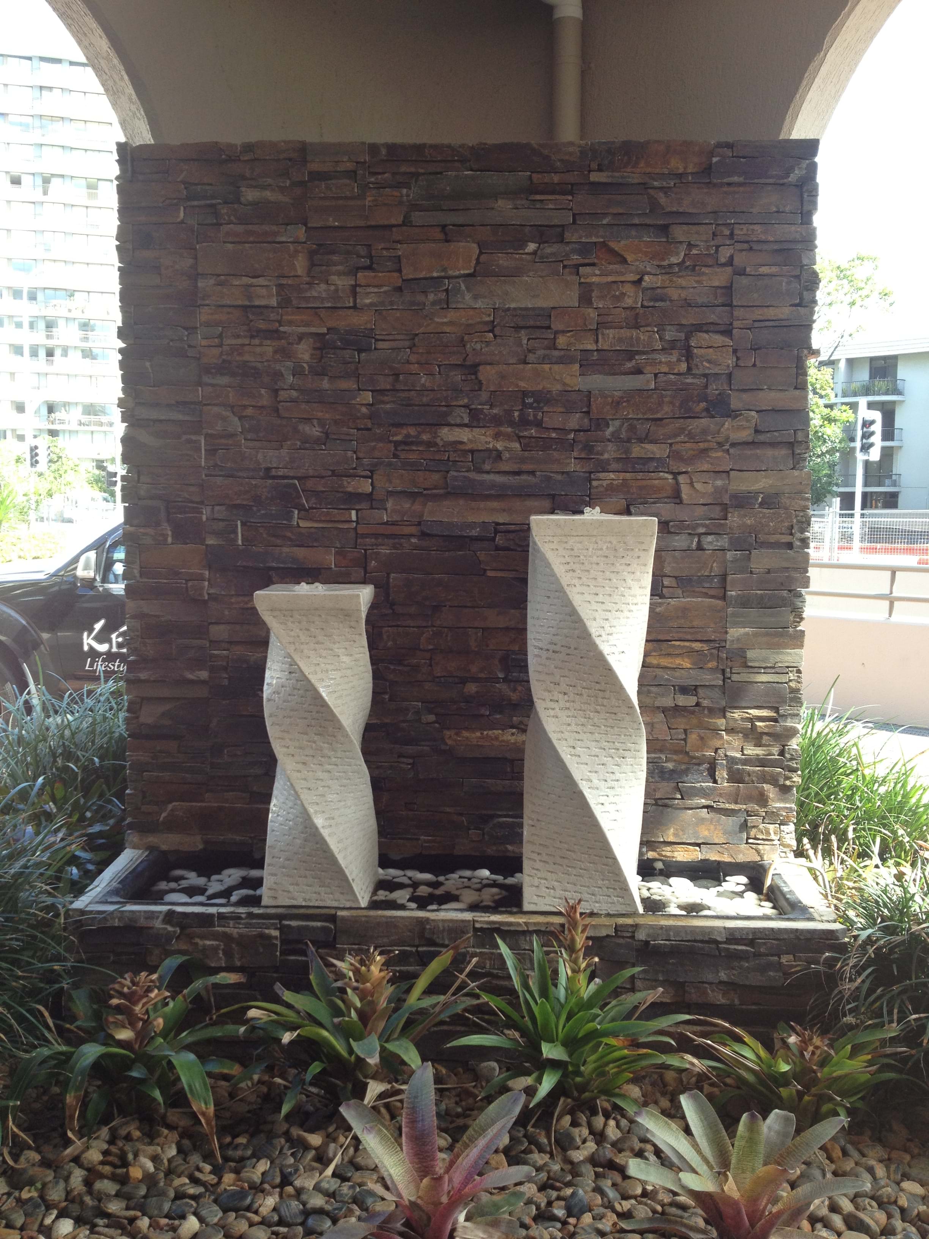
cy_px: 620
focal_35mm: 35
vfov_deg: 52.6
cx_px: 464
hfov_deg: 40.7
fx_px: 1252
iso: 50
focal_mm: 4.28
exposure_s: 1/161
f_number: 2.4
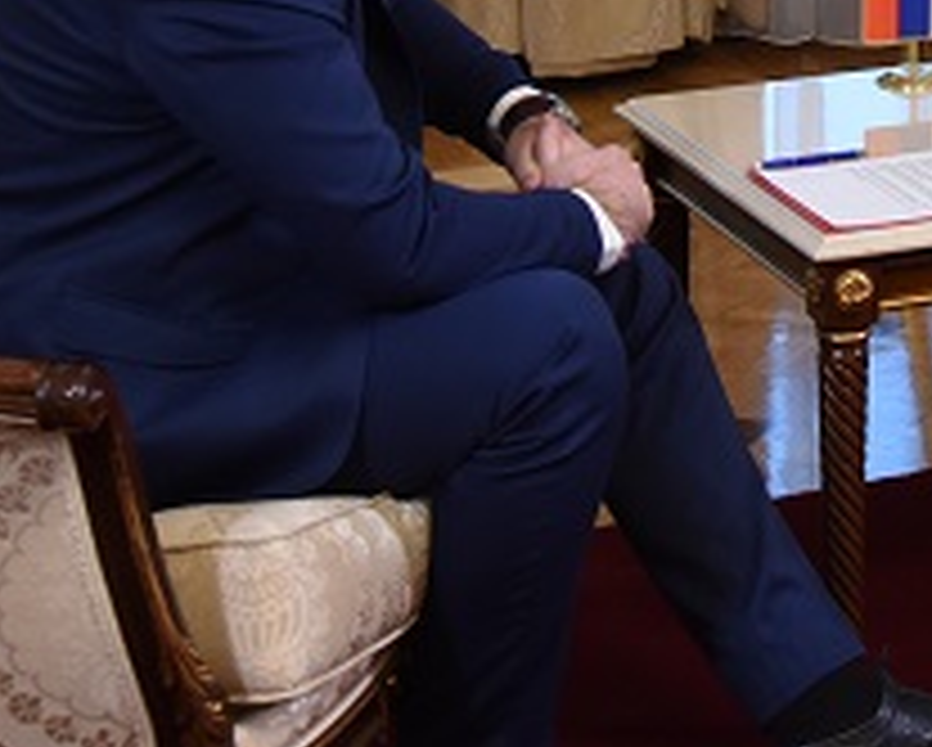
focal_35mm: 129
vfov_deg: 11.6
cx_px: 1220
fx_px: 3562
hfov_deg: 14.3
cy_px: -248
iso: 2500
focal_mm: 38
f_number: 4.5
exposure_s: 1/100
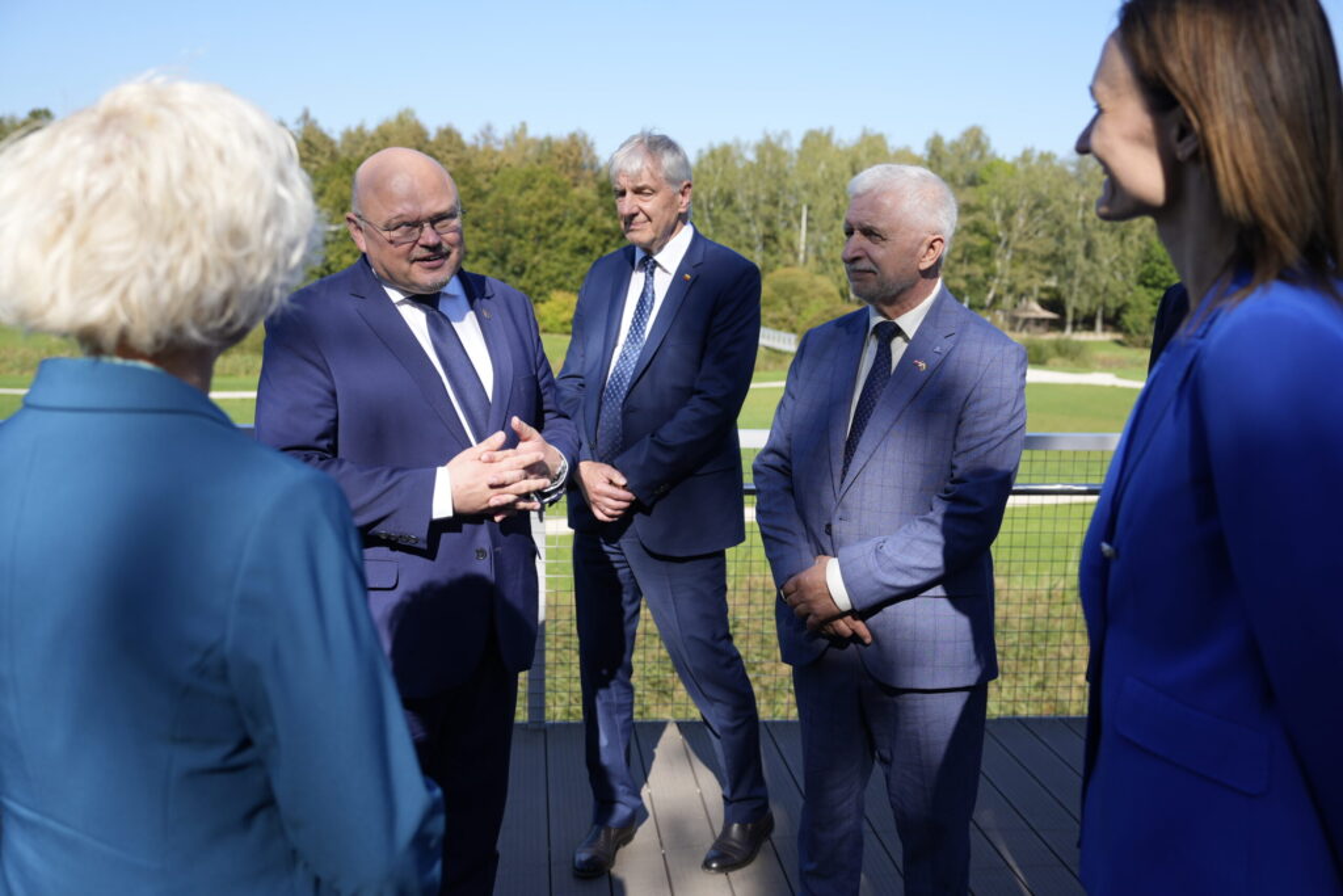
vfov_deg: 40.0
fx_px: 1231
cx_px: 672
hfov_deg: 57.2
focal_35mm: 33
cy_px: 448
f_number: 3.5
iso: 100
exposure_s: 1/800
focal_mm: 33
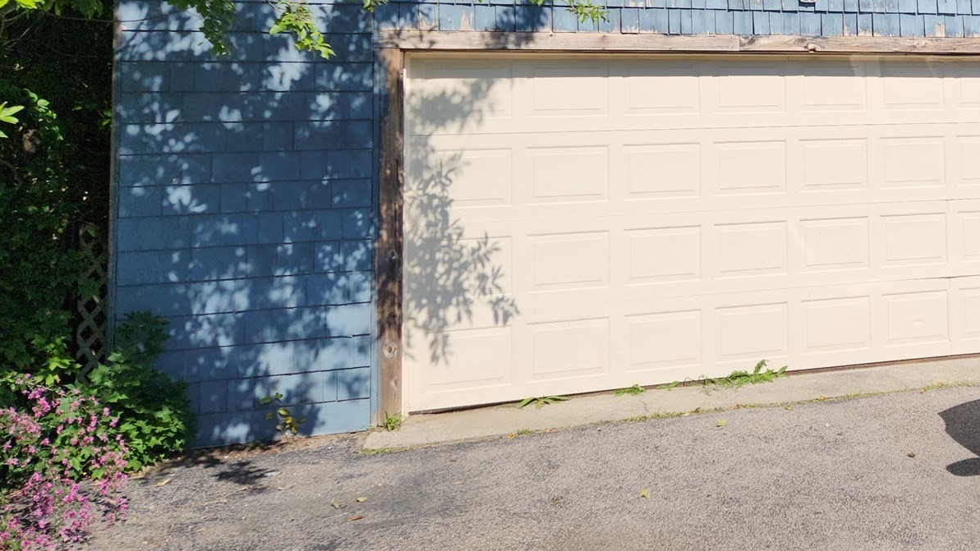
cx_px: 794
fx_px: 1117
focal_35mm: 43
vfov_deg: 26.7
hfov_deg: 44.8
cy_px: 52
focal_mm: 5.4
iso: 20
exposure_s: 1/2246
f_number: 1.8
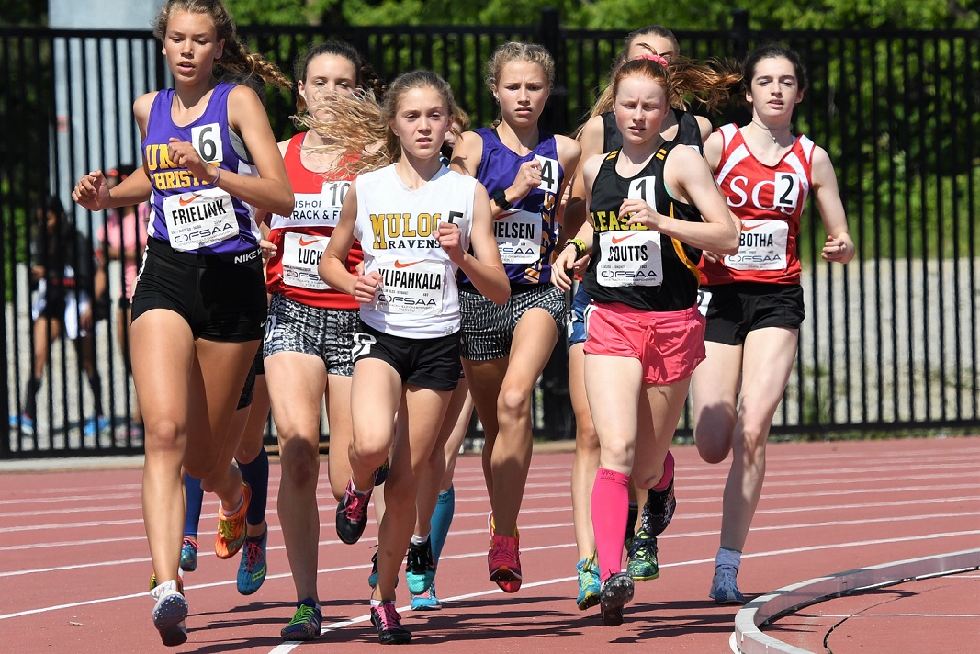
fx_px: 5922
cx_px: 490
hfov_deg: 9.5
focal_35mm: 218
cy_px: 327
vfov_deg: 6.3
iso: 100
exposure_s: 1/1000
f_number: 5
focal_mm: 145
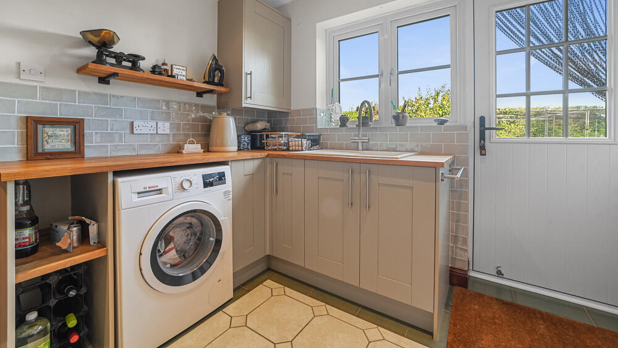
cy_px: 138
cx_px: 311
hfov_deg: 103.0
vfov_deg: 69.8
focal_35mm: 15
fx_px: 246
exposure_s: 1/3
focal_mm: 14
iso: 400
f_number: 8
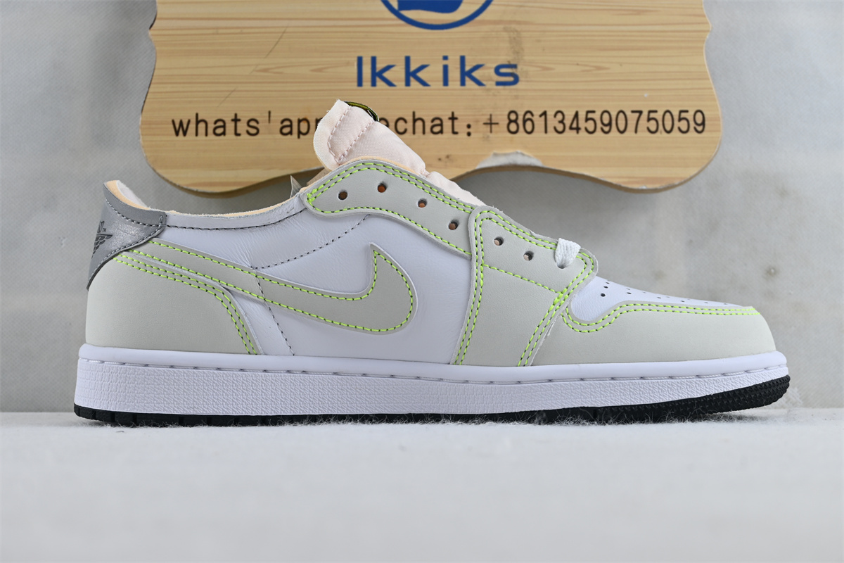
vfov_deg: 25.8
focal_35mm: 52
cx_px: 422
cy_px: 282
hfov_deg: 37.9
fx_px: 1231
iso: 100
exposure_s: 1/50
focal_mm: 35
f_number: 5.3
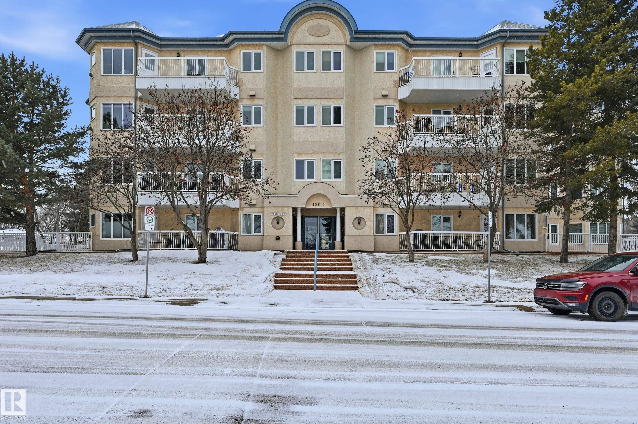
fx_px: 354
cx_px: 319
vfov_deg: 61.9
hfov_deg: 84.0
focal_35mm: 20
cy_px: 212
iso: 100
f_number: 8
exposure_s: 1/800
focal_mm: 20
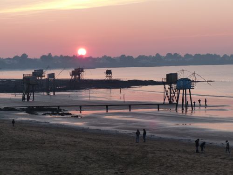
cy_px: 88
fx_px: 720
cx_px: 116
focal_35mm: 107
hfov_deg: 18.4
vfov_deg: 13.8
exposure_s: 1/250
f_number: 4
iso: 160
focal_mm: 19.2
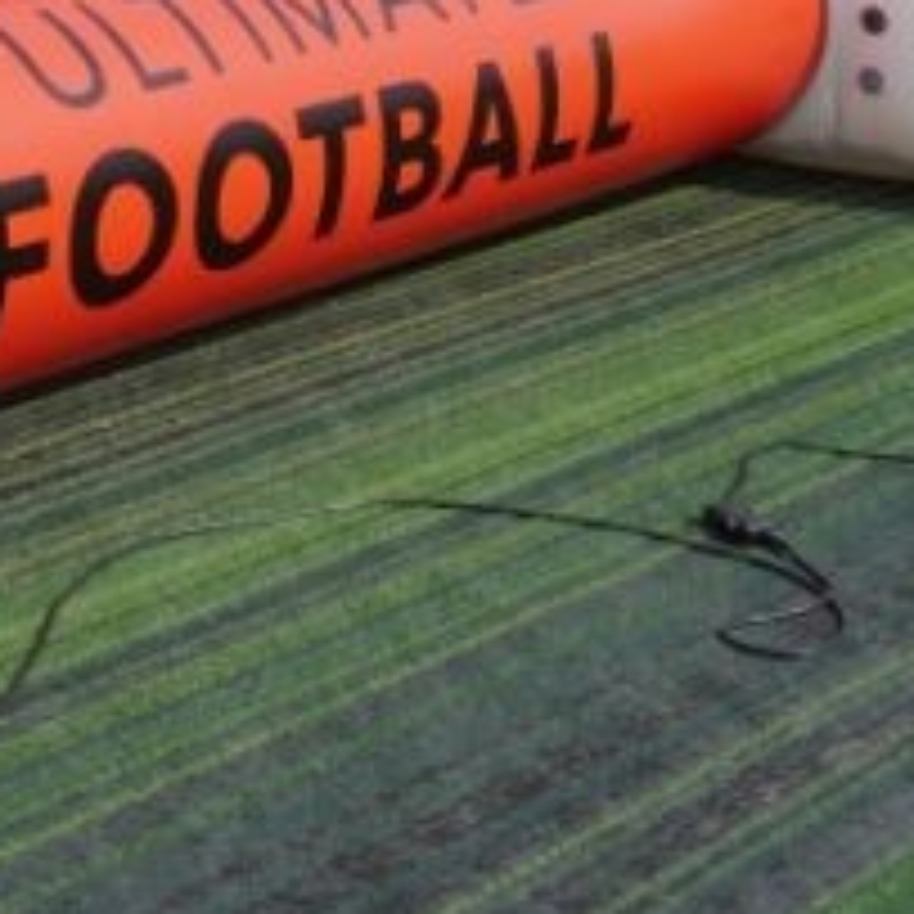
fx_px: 3077
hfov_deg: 16.2
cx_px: -203
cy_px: -556
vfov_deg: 15.3
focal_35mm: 103
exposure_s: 1/320
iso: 100
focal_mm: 16
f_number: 8
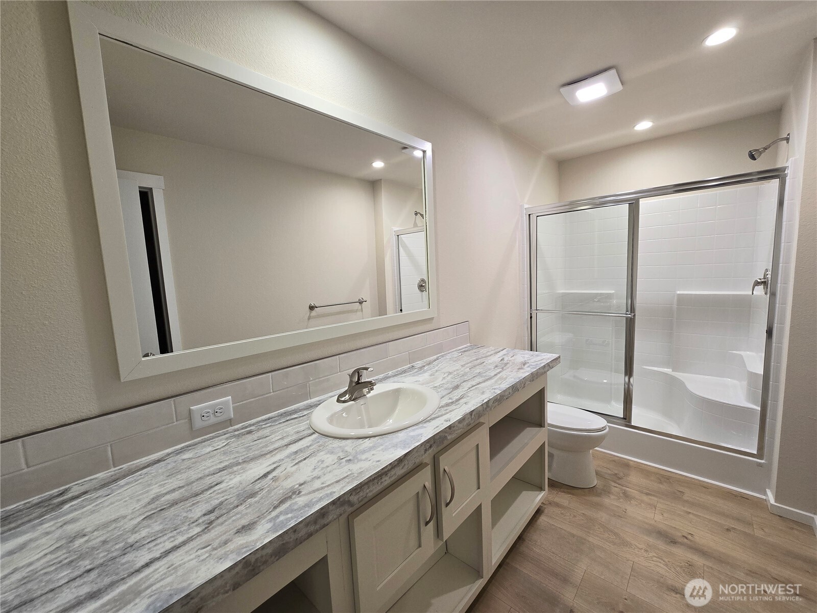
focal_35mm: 13
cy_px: 306
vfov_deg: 89.9
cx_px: 408
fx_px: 307
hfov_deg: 106.2
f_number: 2.2
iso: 100
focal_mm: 2.2
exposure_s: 1/60
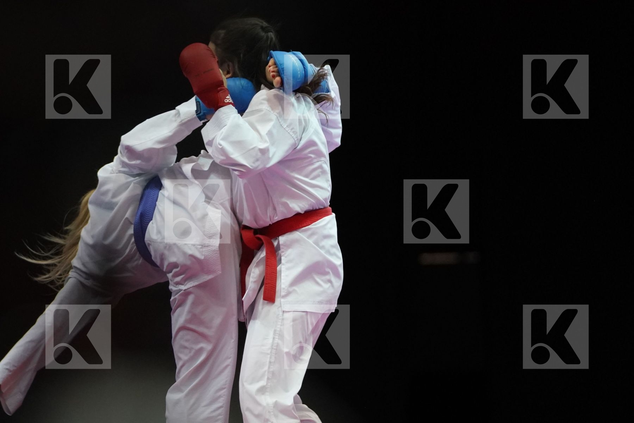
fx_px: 3452
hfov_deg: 10.5
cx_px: 317
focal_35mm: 196
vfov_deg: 7.0
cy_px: 212
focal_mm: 131
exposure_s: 1/1000
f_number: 2.8
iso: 4000
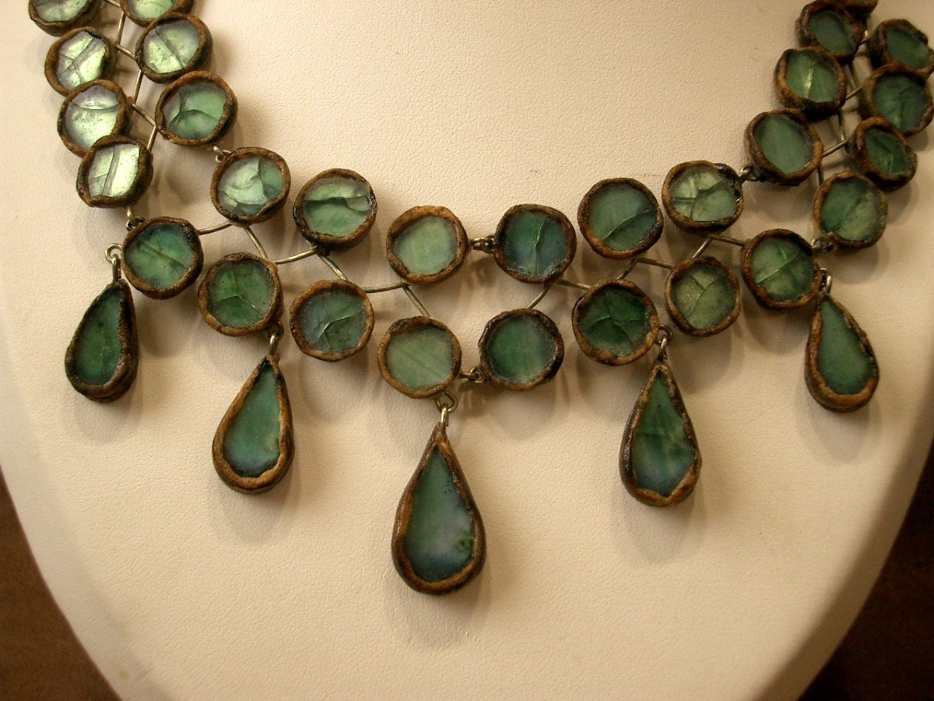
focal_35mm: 49
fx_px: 1322
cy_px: 350
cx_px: 467
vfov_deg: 29.7
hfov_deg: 38.9
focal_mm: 8.2
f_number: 3.1
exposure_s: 1/60
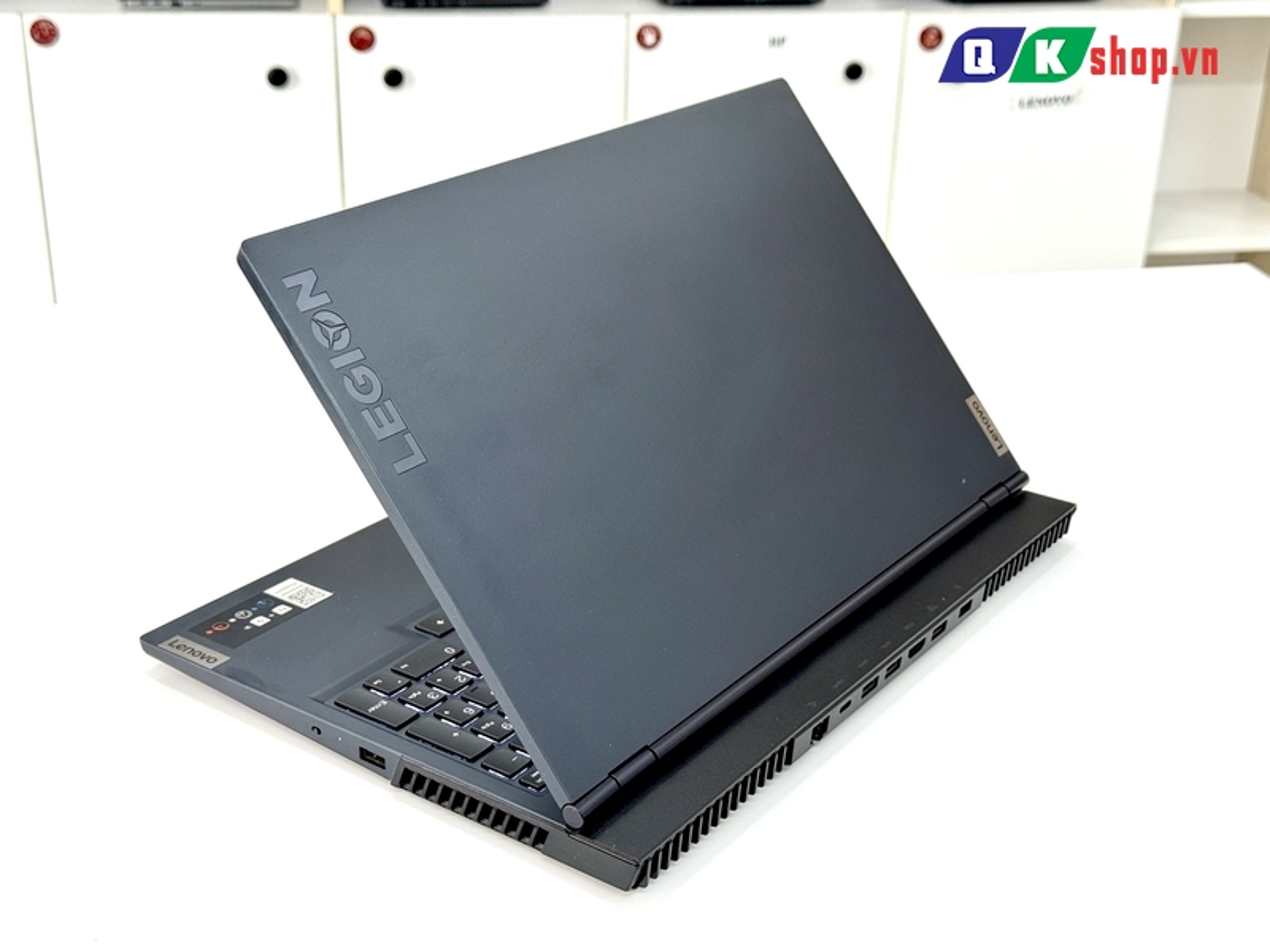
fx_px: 1761
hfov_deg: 39.7
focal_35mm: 48
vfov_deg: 30.3
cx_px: 635
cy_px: 476
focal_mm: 6.76
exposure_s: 1/100
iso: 64
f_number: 1.78
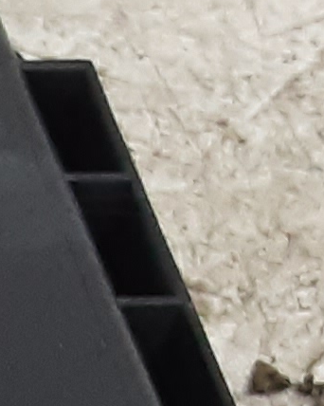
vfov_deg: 9.1
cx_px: -793
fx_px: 2411
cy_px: 794
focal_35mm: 201
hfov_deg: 6.7
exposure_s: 1/50
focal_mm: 2.91
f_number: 1.9
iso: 125
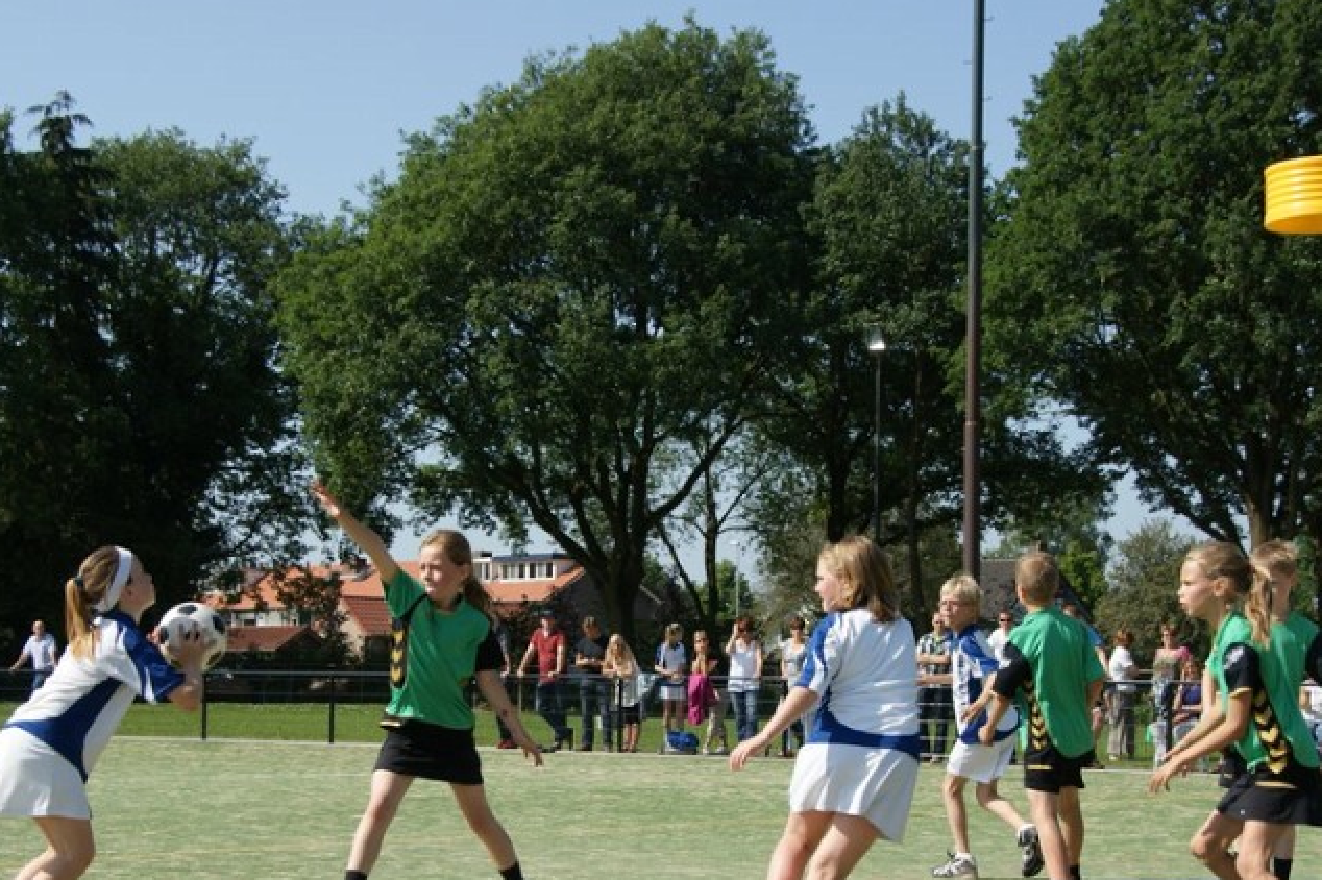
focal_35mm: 64
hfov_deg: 31.4
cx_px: 627
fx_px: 2349
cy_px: 611
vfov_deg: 21.1
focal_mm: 30
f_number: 5.6
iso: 100
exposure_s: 1/500
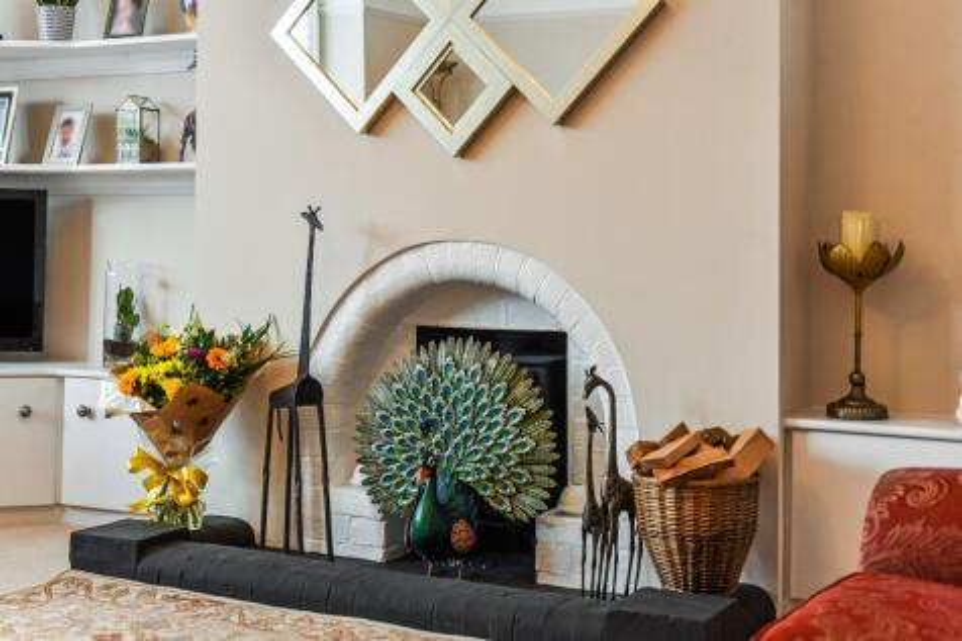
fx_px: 1336
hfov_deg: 39.6
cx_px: 481
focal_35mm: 50
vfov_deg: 27.0
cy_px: 320
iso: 400
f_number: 8
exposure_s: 1/20
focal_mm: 50
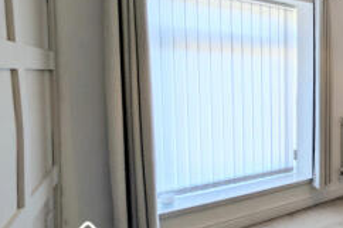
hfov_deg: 43.4
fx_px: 286
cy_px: 97
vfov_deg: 43.4
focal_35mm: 30
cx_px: 398
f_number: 1.95
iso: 41
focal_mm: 2.23
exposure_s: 1/74.5
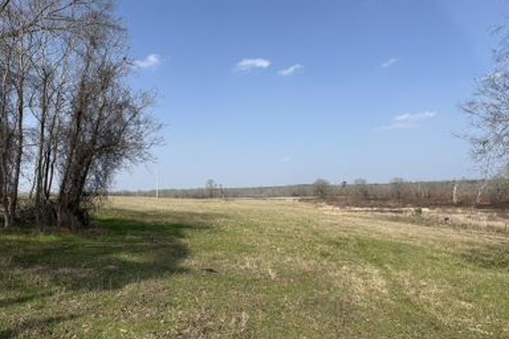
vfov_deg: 49.4
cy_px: 191
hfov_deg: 69.4
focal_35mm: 26
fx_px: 368
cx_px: 251
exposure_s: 1/5263
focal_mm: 6.86
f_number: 1.78
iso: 80
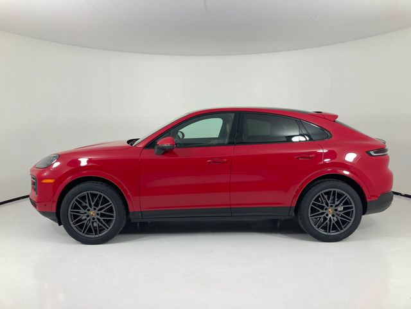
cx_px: 206
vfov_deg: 49.7
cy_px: 154
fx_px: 332
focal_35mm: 28
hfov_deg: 63.4
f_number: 1.8
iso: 20
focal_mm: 3.99
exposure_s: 1/206
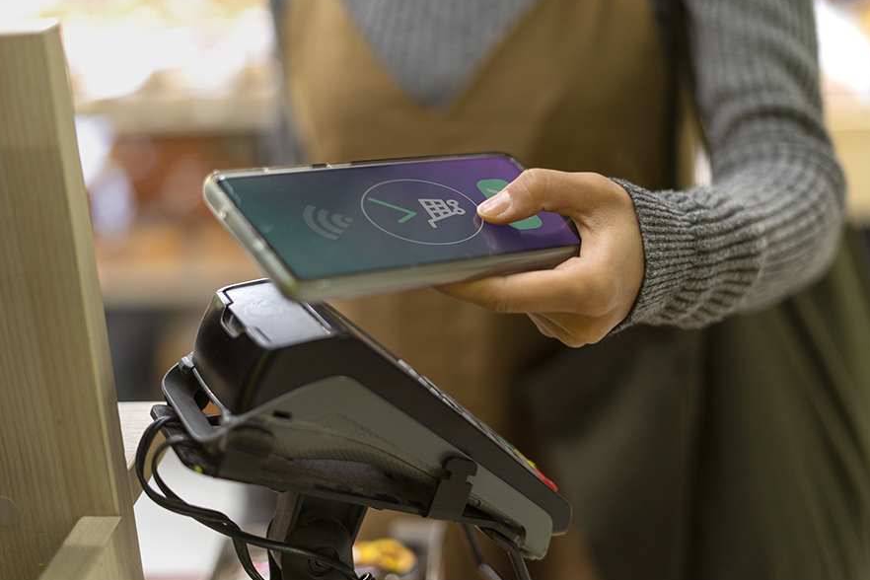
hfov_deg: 38.9
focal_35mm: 51
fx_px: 1232
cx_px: 436
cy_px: 291
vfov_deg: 26.5
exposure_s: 1/250
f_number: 1.8
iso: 320
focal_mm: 50
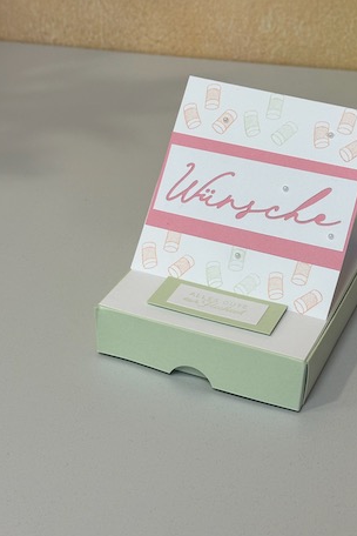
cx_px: 251
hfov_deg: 19.4
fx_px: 1041
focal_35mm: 70
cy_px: 243
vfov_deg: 28.8
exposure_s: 1/100
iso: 80
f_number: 1.78
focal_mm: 6.86
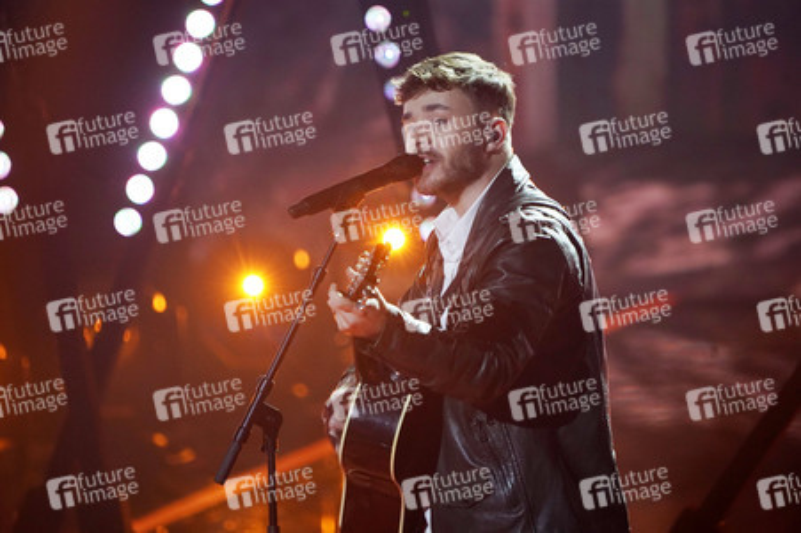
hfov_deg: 3.4
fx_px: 13340
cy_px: 266
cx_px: 400
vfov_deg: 2.3
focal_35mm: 600
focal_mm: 600
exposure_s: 1/160
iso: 4000
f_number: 6.3
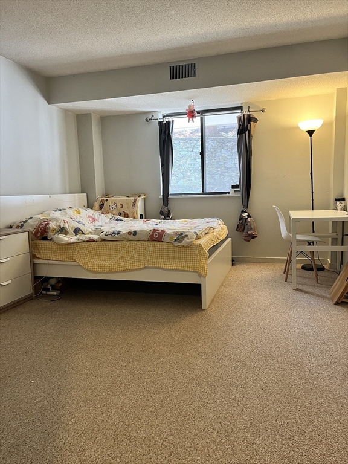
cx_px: 174
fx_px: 349
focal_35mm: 26
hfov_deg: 53.1
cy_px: 232
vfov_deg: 67.3
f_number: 1.6
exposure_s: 1/60
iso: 200
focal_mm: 5.1
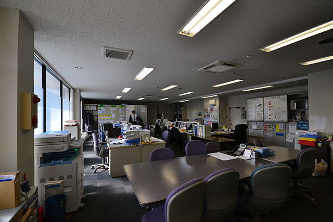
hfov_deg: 100.4
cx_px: 166
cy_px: 111
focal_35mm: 15
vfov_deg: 77.3
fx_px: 139
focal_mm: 10
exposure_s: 1/100
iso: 400
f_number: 9
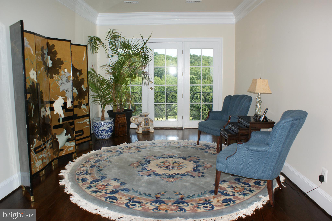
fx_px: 249
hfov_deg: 67.4
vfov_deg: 47.9
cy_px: 110
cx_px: 166
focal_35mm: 27
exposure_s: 1/160
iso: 400
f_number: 5.6
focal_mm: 18
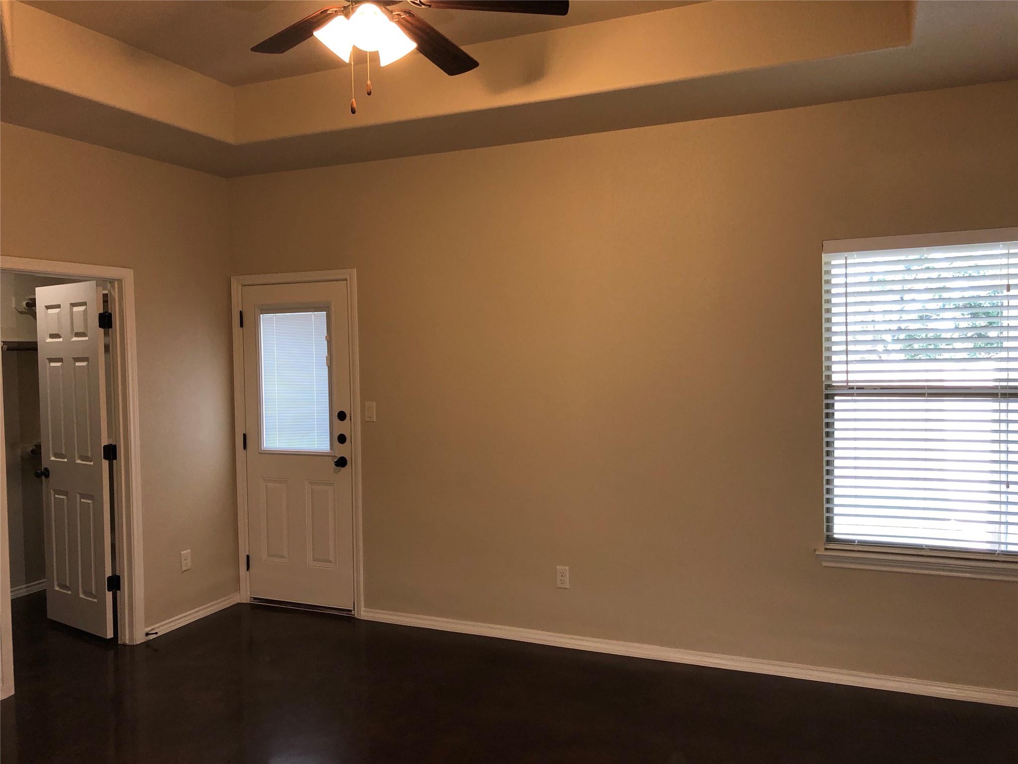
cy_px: 382
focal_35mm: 28
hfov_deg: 63.4
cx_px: 509
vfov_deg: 49.7
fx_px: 823
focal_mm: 3.99
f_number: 1.8
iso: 50
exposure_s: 1/60
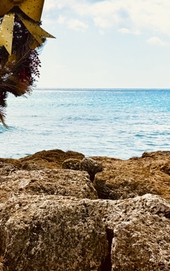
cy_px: 41
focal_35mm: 66
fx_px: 489
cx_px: -71
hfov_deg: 18.0
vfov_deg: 30.1
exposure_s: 1/10309
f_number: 1.78
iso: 80
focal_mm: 6.76
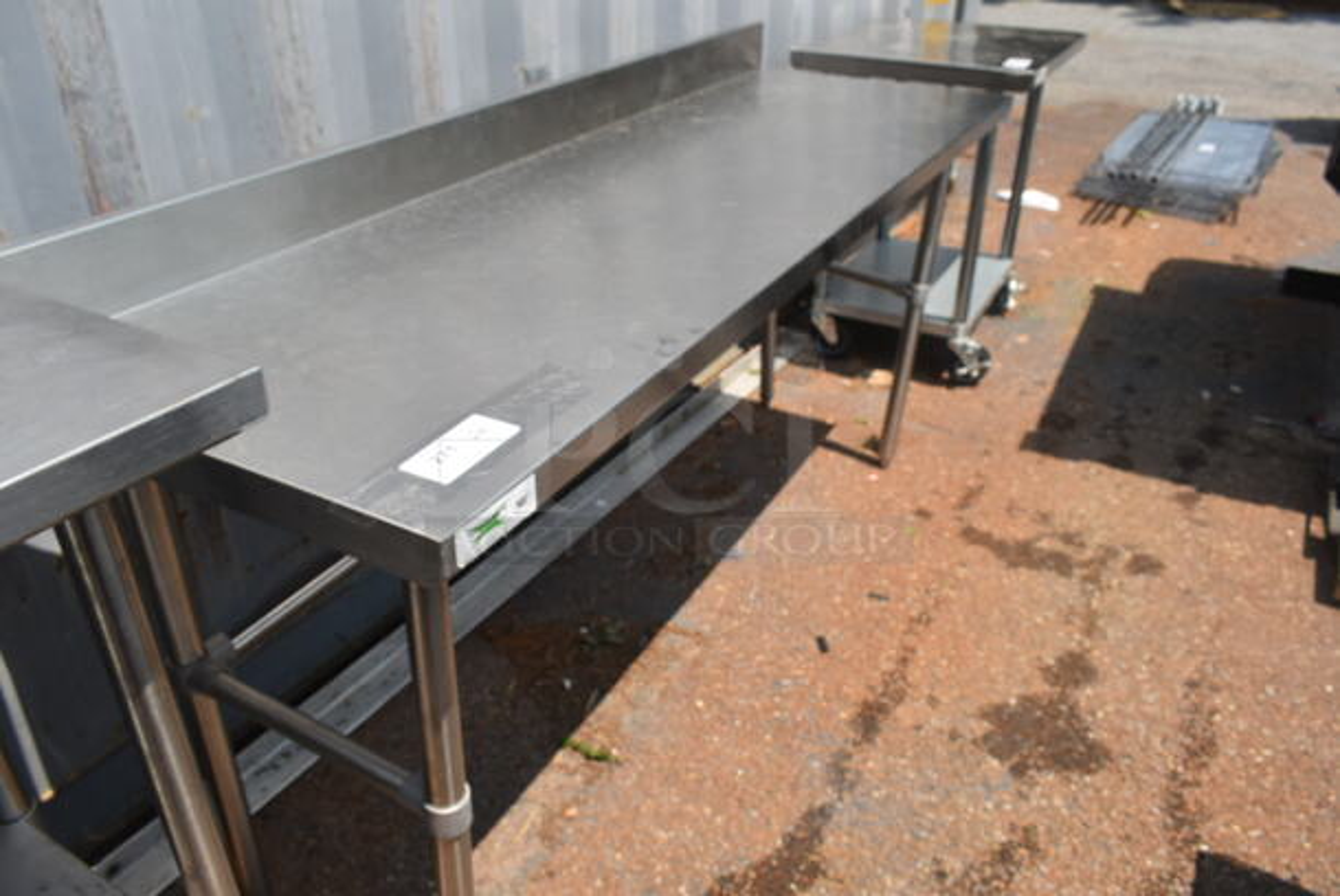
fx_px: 1006
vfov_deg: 48.0
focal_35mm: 27
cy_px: 448
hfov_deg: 67.3
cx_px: 670
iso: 200
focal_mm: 18
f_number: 8
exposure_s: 1/500
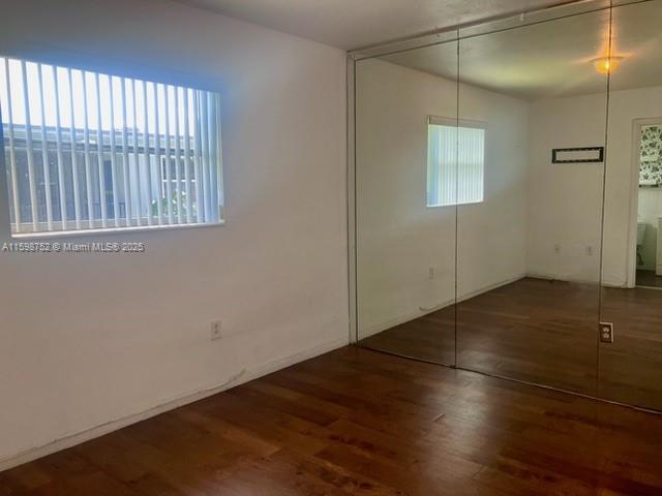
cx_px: 331
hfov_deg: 63.4
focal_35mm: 28
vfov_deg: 49.7
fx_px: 535
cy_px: 248
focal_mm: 3.99
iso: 80
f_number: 1.8
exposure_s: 1/120
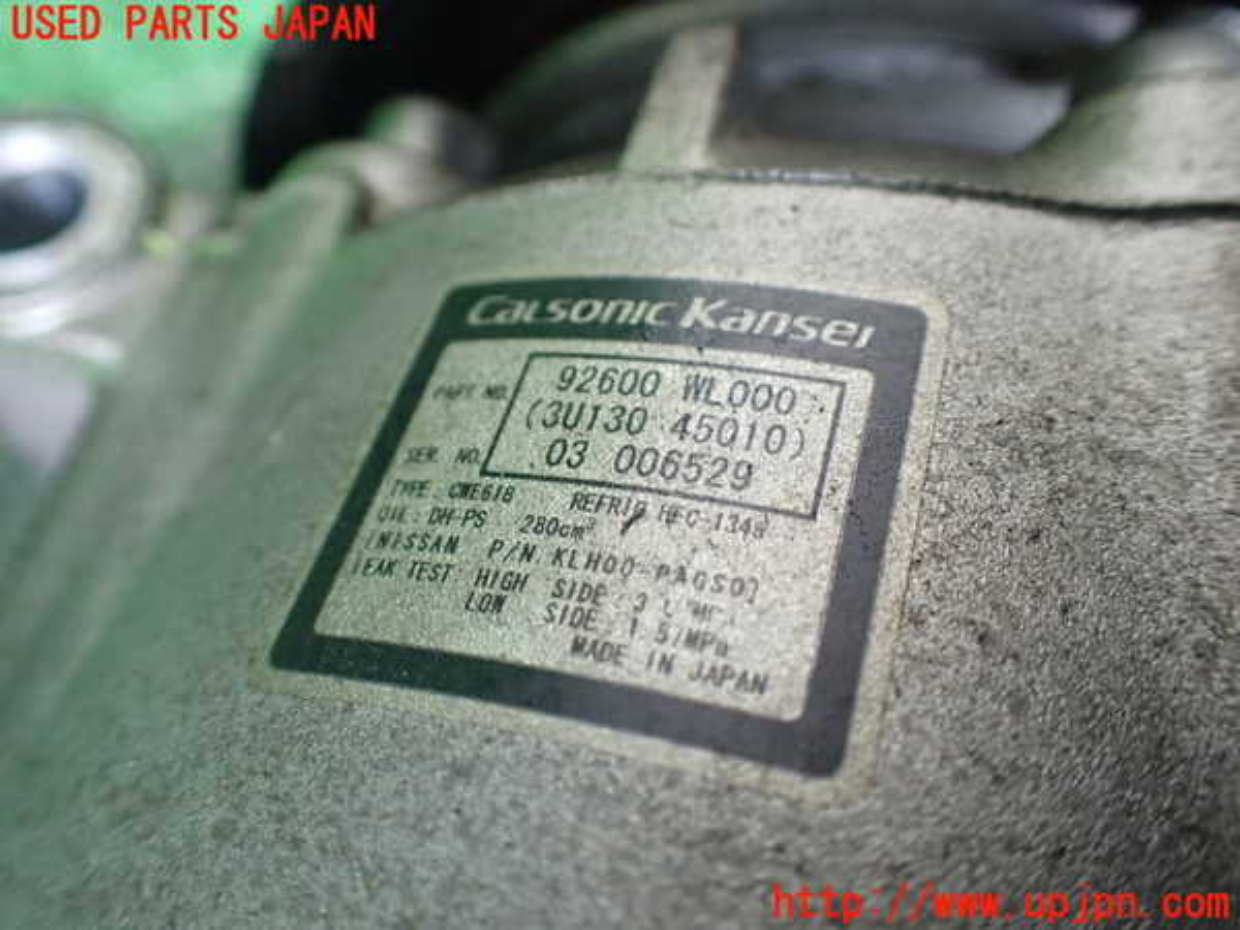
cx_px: 620
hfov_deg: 60.0
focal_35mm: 30
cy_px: 465
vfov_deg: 46.8
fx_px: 1075
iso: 800
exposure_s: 1/125
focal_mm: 5.4
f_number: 2.3
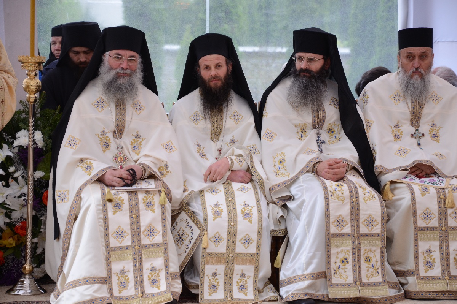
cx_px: 228
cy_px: 152
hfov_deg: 15.2
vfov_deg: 10.2
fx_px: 1714
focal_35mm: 135
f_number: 5.6
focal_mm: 90
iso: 640
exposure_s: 1/80
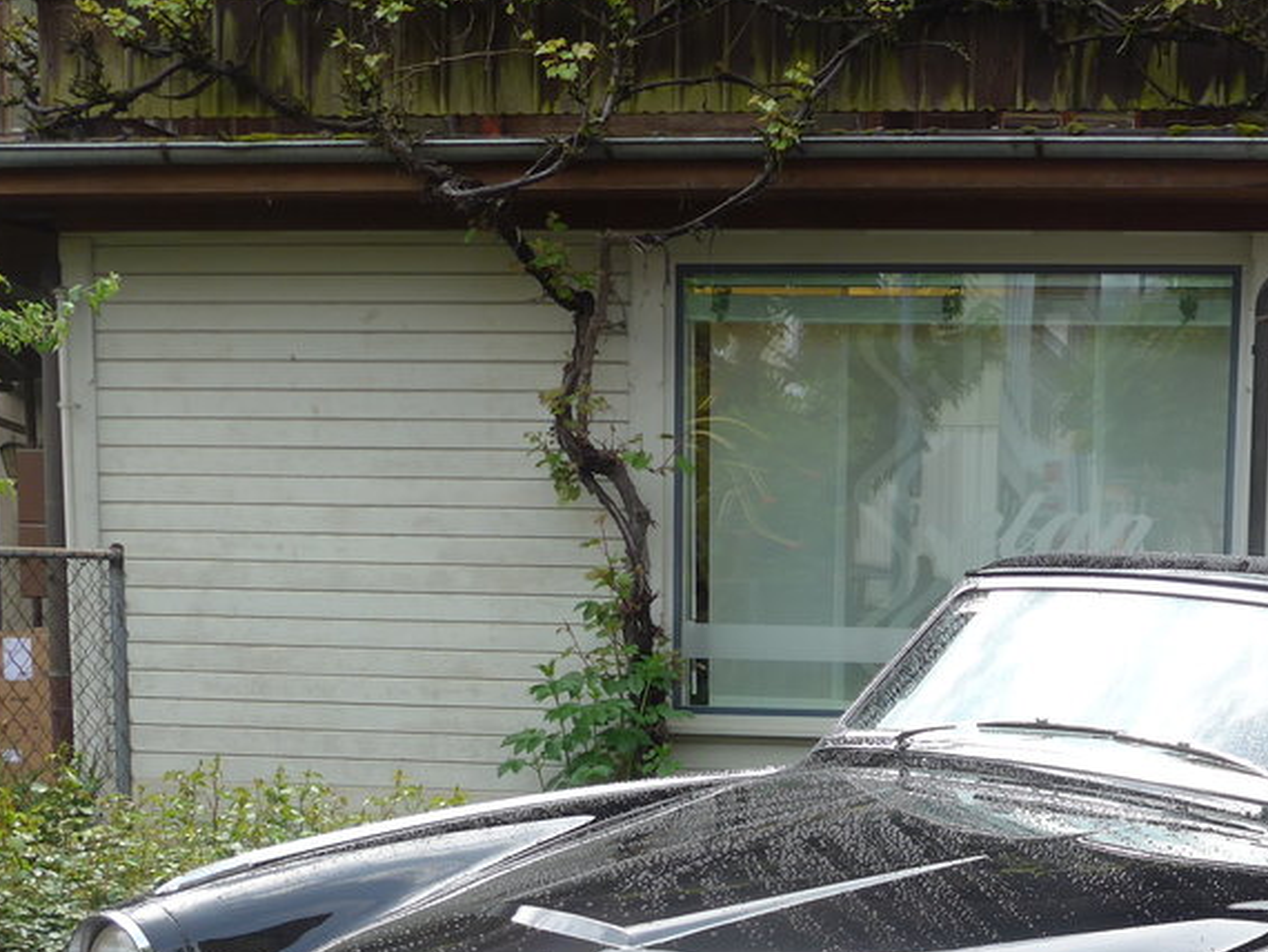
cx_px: 1017
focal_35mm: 61
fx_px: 2235
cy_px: 952
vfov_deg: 23.1
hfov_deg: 30.9
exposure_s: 1/400
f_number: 2.8
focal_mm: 6
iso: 80
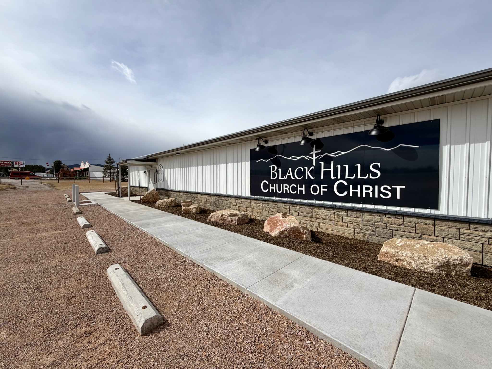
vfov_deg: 85.7
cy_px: 184
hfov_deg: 102.1
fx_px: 199
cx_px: 246
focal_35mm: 14
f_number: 2.2
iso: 20
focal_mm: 2.22
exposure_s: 1/1698
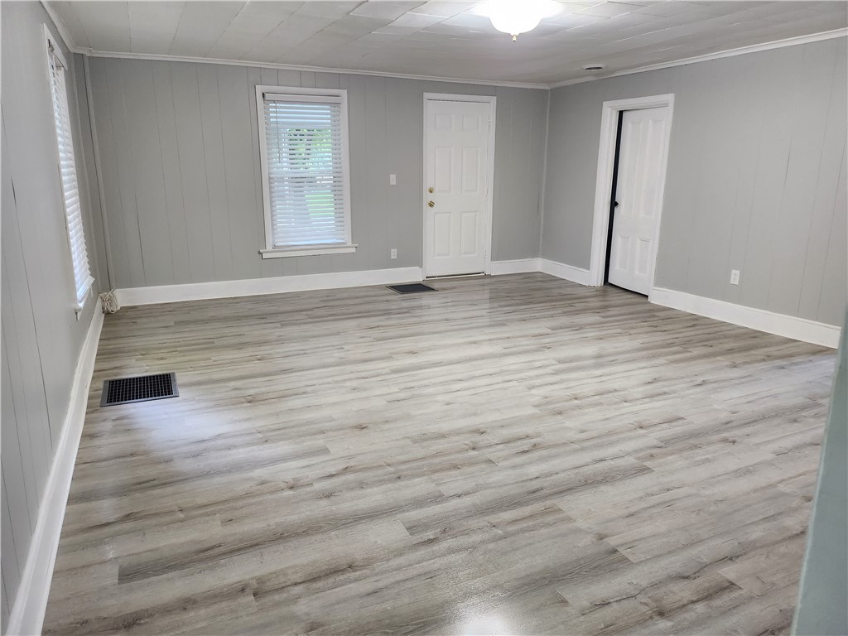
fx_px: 588
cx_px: 424
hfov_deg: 71.6
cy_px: 318
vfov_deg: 56.8
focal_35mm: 24
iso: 800
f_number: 1.8
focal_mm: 5
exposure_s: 1/120
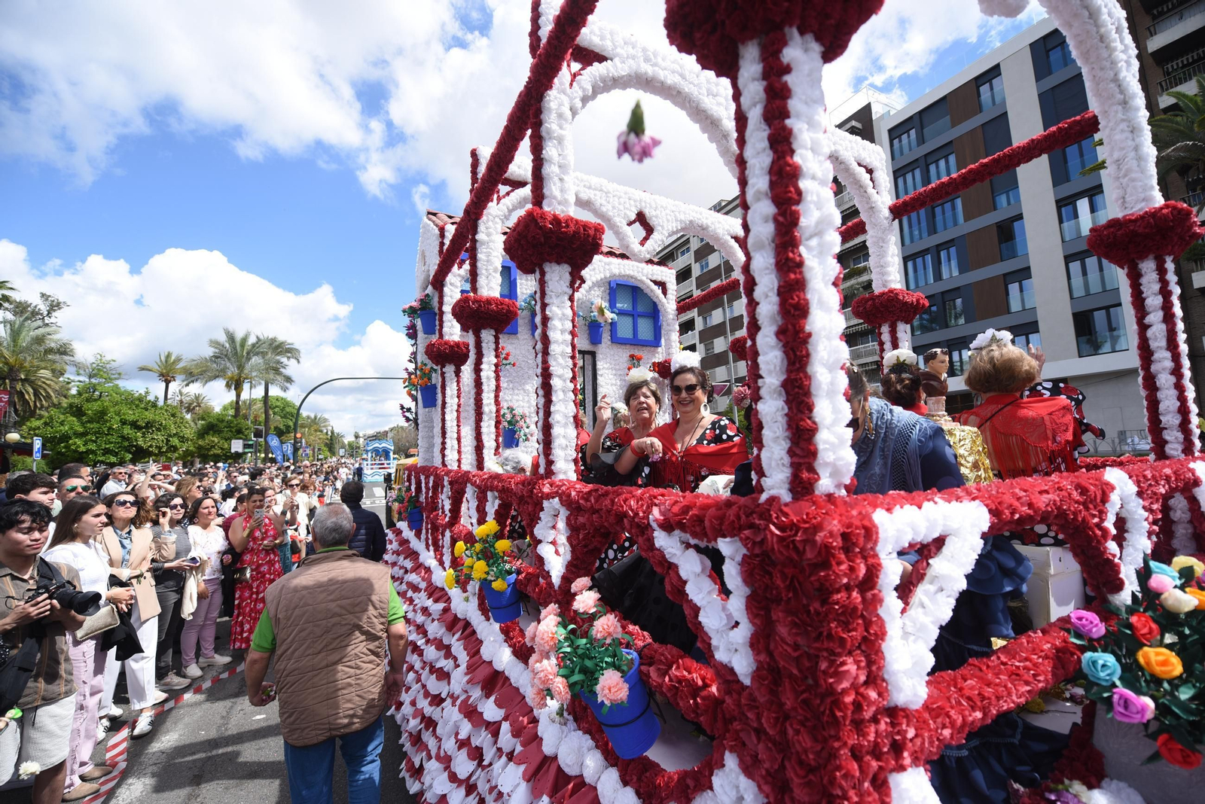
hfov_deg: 104.2
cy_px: 402
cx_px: 602
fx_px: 469
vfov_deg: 81.3
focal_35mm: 14
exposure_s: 1/1000
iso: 100
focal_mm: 14
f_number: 3.5
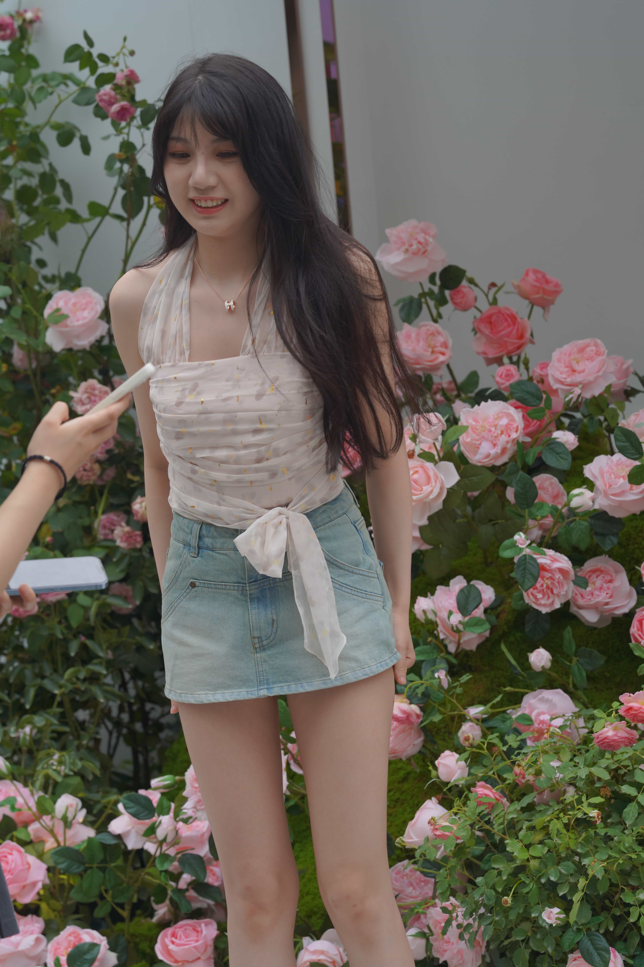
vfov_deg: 15.2
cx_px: 322
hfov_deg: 10.2
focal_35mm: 135
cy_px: 484
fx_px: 3622
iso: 640
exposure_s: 1/400
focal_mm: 135
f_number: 5.6
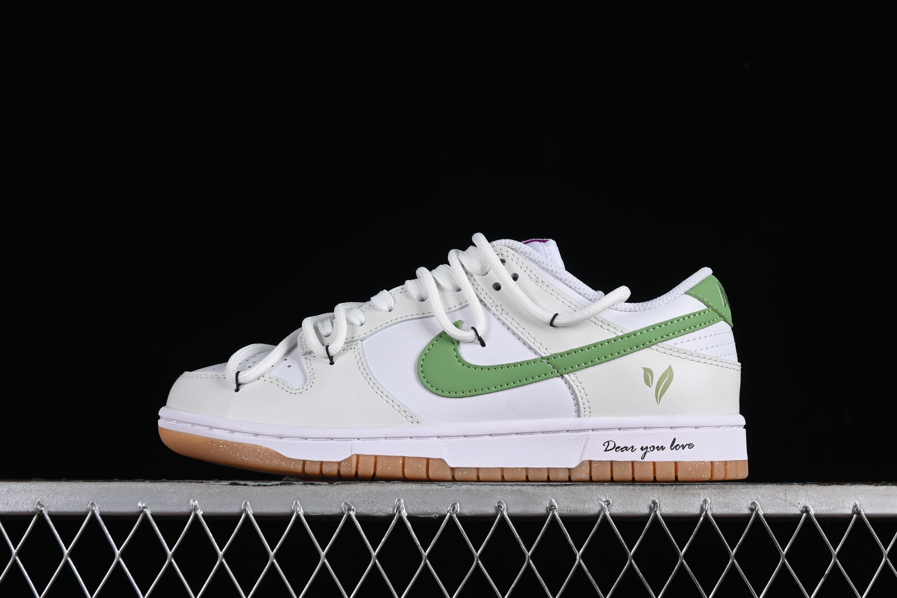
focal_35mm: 75
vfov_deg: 18.2
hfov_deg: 27.0
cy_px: 299
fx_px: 1869
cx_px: 448
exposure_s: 1/80
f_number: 8
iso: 160
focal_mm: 50
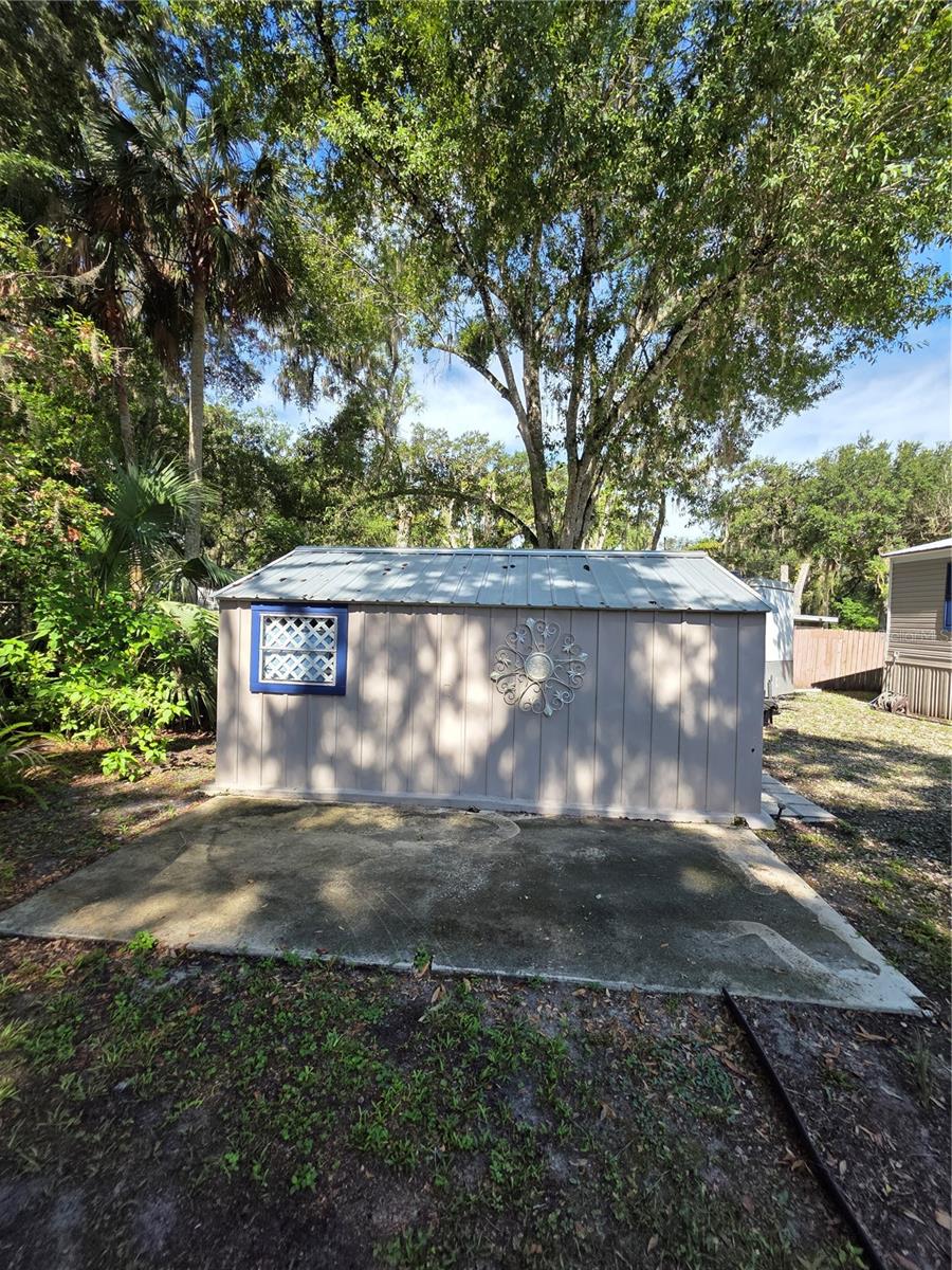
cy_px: 635
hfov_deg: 89.9
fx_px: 477
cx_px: 476
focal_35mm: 13
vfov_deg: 106.2
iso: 40
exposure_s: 1/816
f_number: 1.9
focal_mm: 2.2
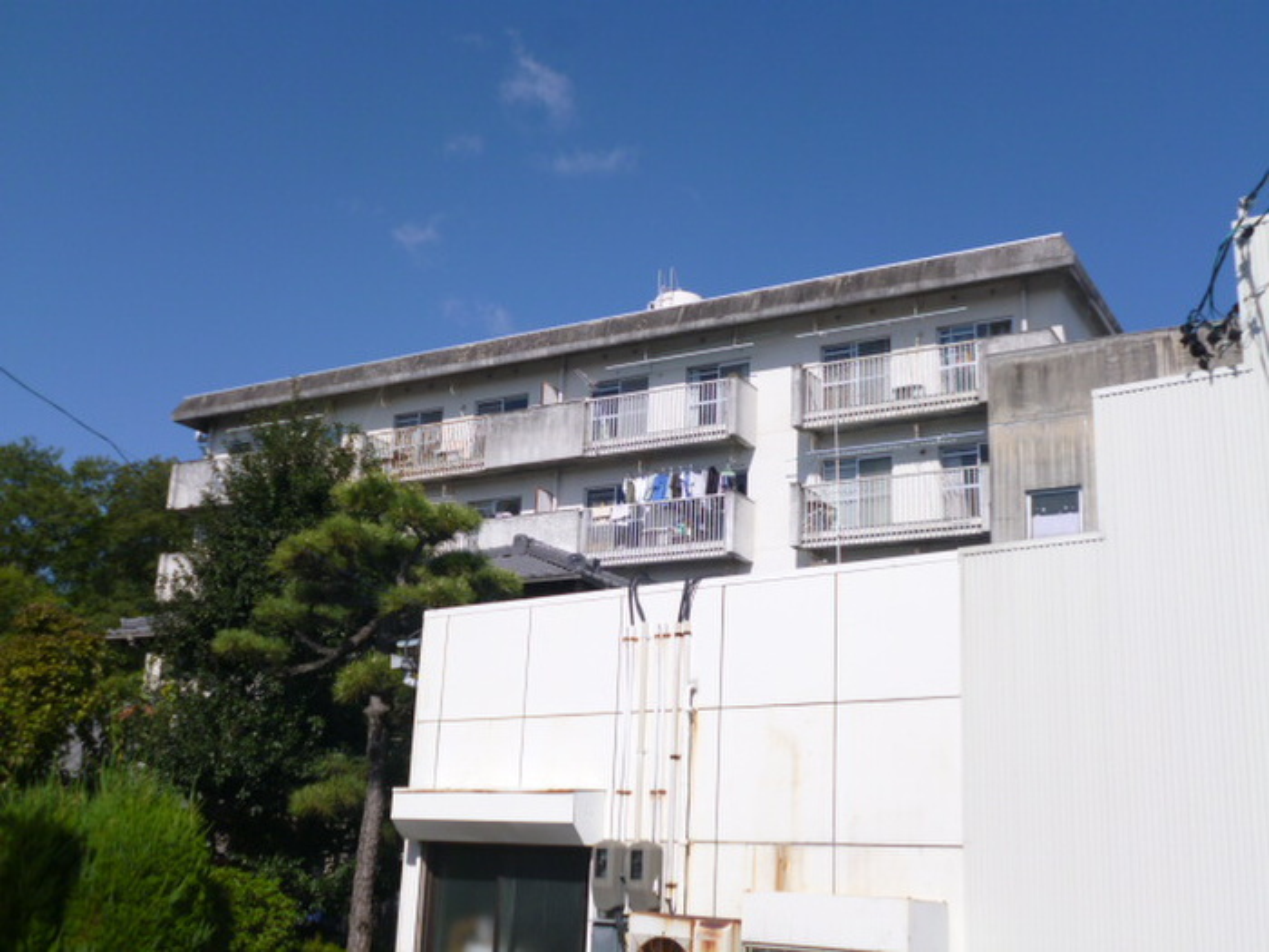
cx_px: 634
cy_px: 476
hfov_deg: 49.0
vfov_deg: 37.7
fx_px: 1393
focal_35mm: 38
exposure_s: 1/125
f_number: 10
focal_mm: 6.8
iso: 100
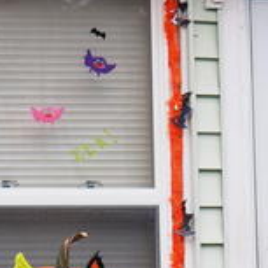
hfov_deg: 3.1
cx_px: 77
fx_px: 5019
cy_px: 266
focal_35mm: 573
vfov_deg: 3.1
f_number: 3.5
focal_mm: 46.7
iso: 100
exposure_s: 1/500
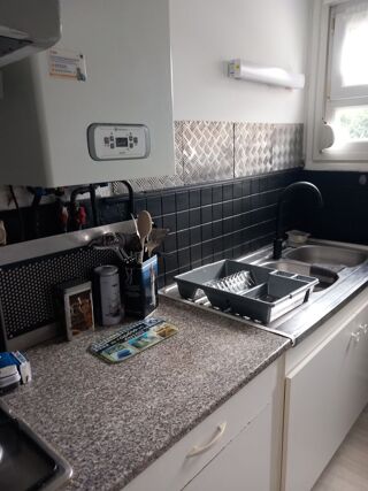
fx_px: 383
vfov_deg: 65.3
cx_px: 184
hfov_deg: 51.3
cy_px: 246
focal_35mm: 27
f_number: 1.8
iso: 250
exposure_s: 1/33.3
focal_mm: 4
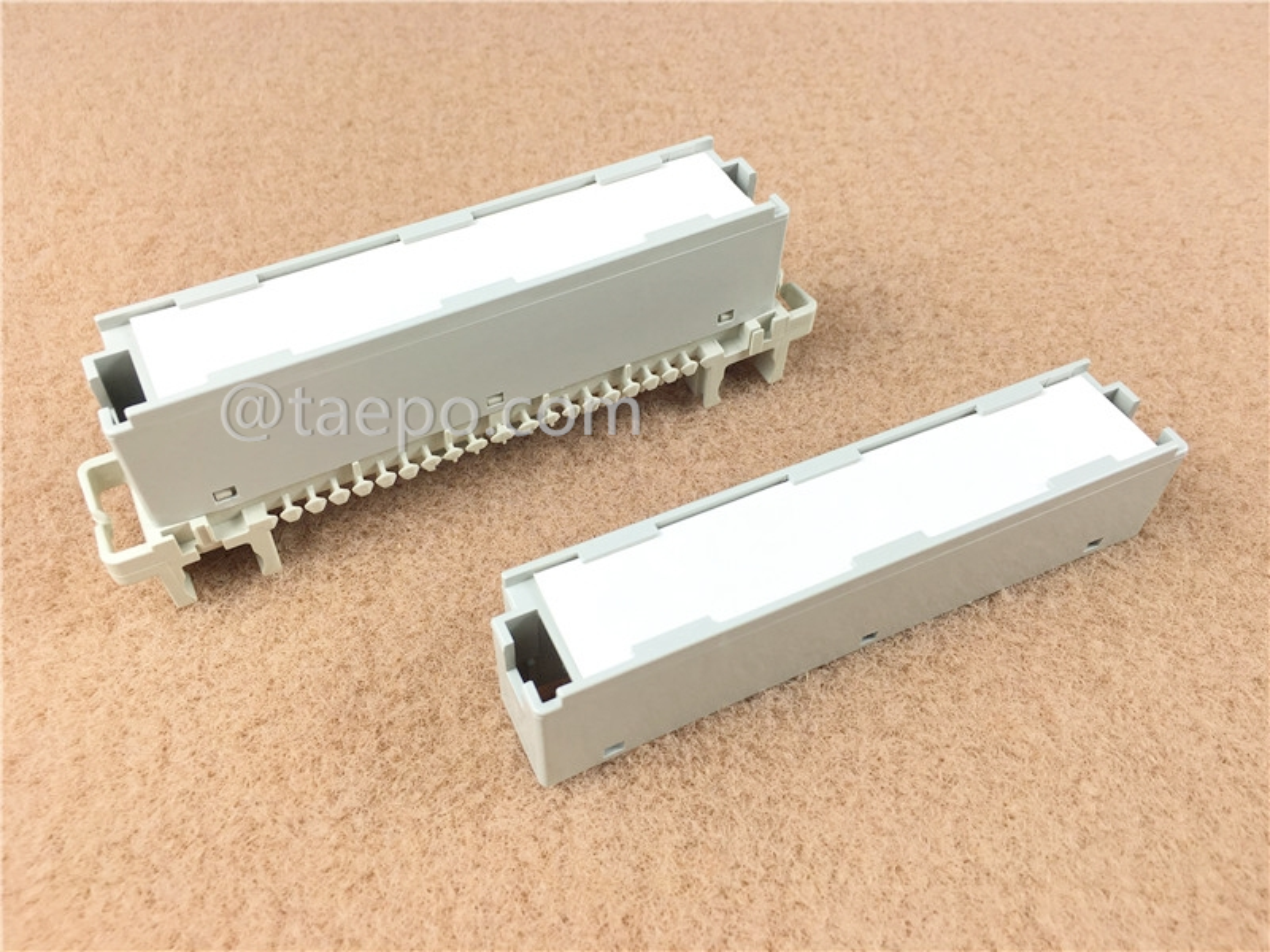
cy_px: 476
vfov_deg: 48.2
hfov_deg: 61.7
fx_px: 1064
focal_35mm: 29
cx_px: 635
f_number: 2.2
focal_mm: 4.15
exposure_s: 1/50
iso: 25
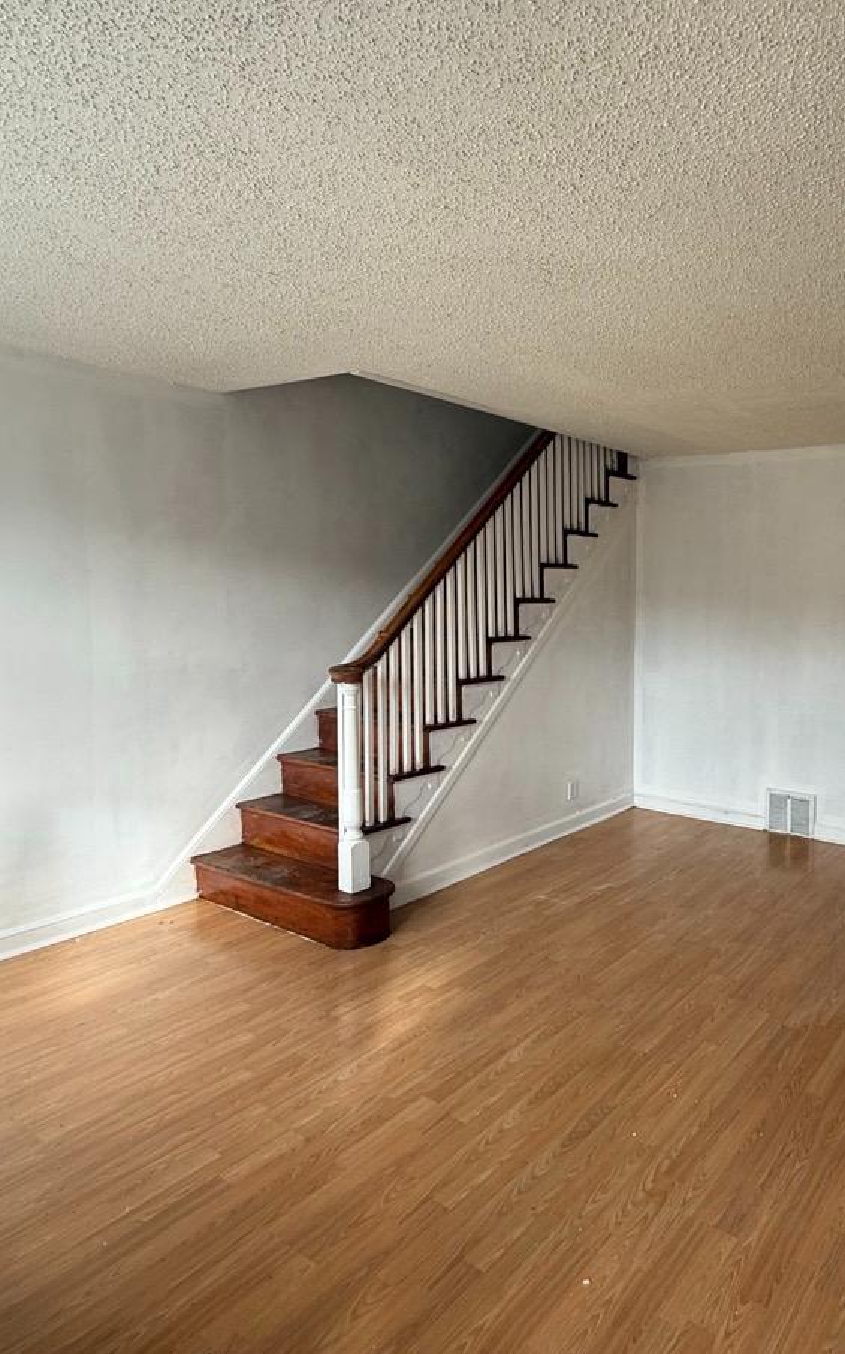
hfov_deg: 52.2
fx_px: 774
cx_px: 718
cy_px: 640
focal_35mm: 21
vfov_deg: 82.2
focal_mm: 2.22
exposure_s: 1/99
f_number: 2.2
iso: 64
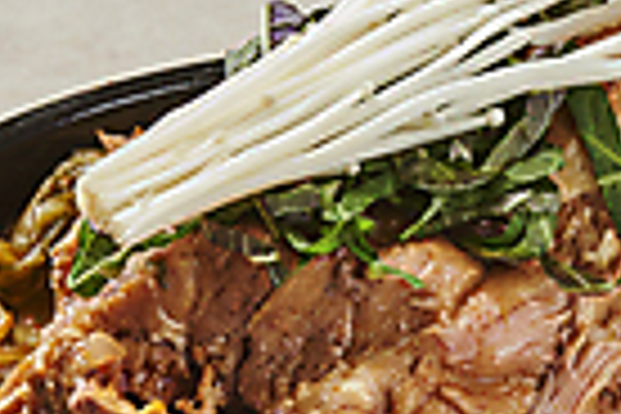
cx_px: 432
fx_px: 7883
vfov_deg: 3.0
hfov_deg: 4.5
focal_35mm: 457
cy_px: 464
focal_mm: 105
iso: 100
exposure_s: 1/125
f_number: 22
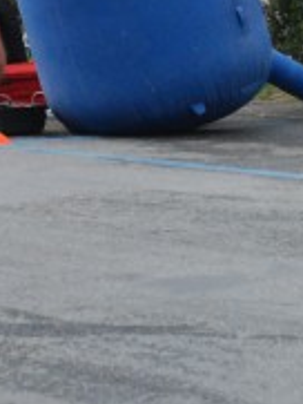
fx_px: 2798
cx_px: 53
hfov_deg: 6.2
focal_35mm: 240
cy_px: 68
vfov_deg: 8.2
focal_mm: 50
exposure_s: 1/640
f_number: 5
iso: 1000
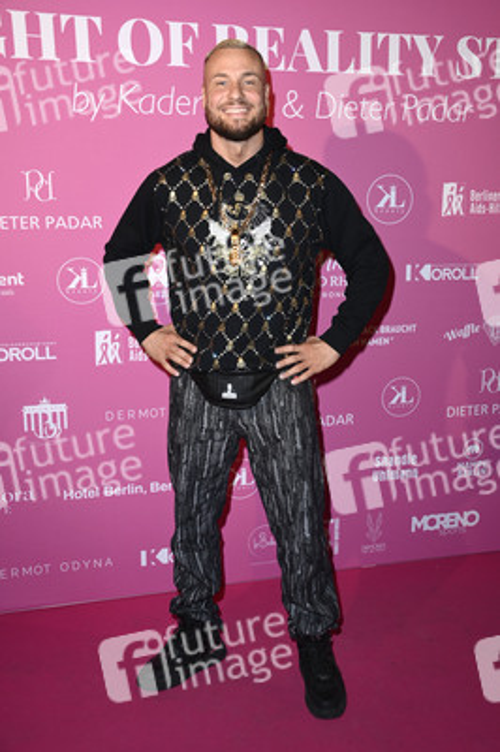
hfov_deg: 36.8
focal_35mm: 36
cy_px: 376
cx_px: 250
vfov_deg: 53.2
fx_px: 751
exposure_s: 1/250
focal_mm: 36
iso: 500
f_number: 5.6
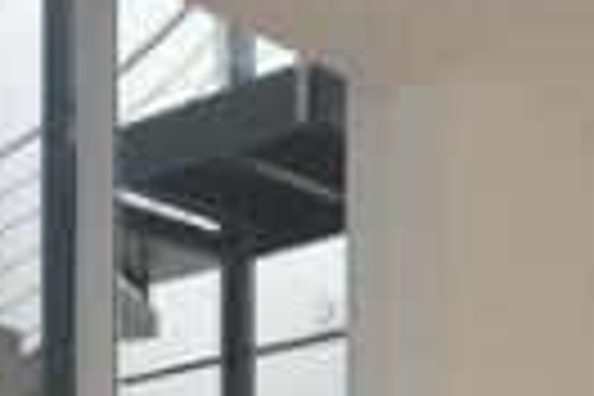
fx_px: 1914
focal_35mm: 116
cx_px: -32
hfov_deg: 17.2
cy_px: 832
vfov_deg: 10.7
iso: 200
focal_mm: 10
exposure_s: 1/100
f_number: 5
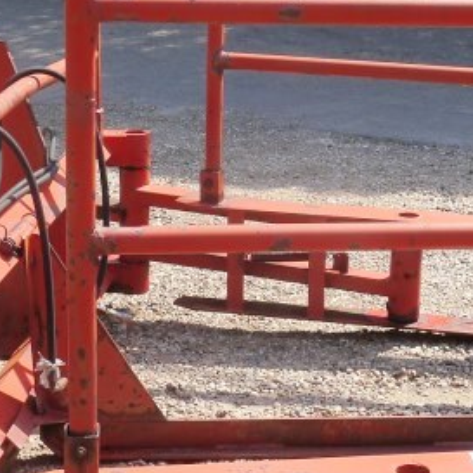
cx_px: 321
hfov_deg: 18.6
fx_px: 1438
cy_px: 243
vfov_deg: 18.7
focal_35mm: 93
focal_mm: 14
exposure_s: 1/320
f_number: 6.3
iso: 160
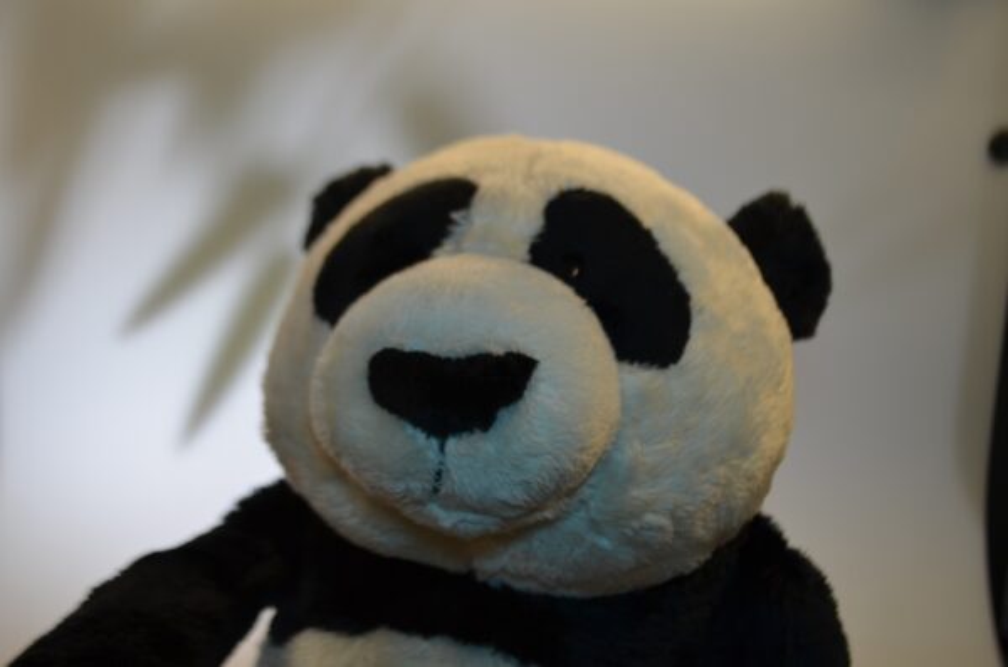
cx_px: 504
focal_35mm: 48
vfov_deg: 27.9
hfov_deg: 41.2
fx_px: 1341
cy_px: 334
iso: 400
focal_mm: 32
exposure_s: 1/125
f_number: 4.8
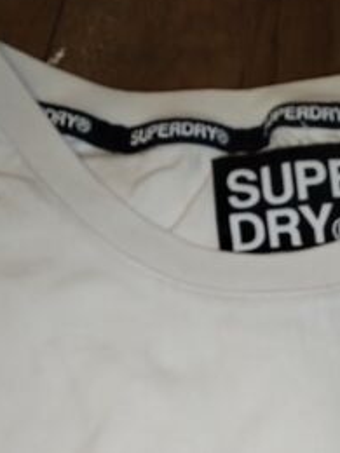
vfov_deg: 27.6
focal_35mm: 64
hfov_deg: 22.6
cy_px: 504
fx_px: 838
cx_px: 270
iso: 714
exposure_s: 1/30
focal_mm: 4.75
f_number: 1.8
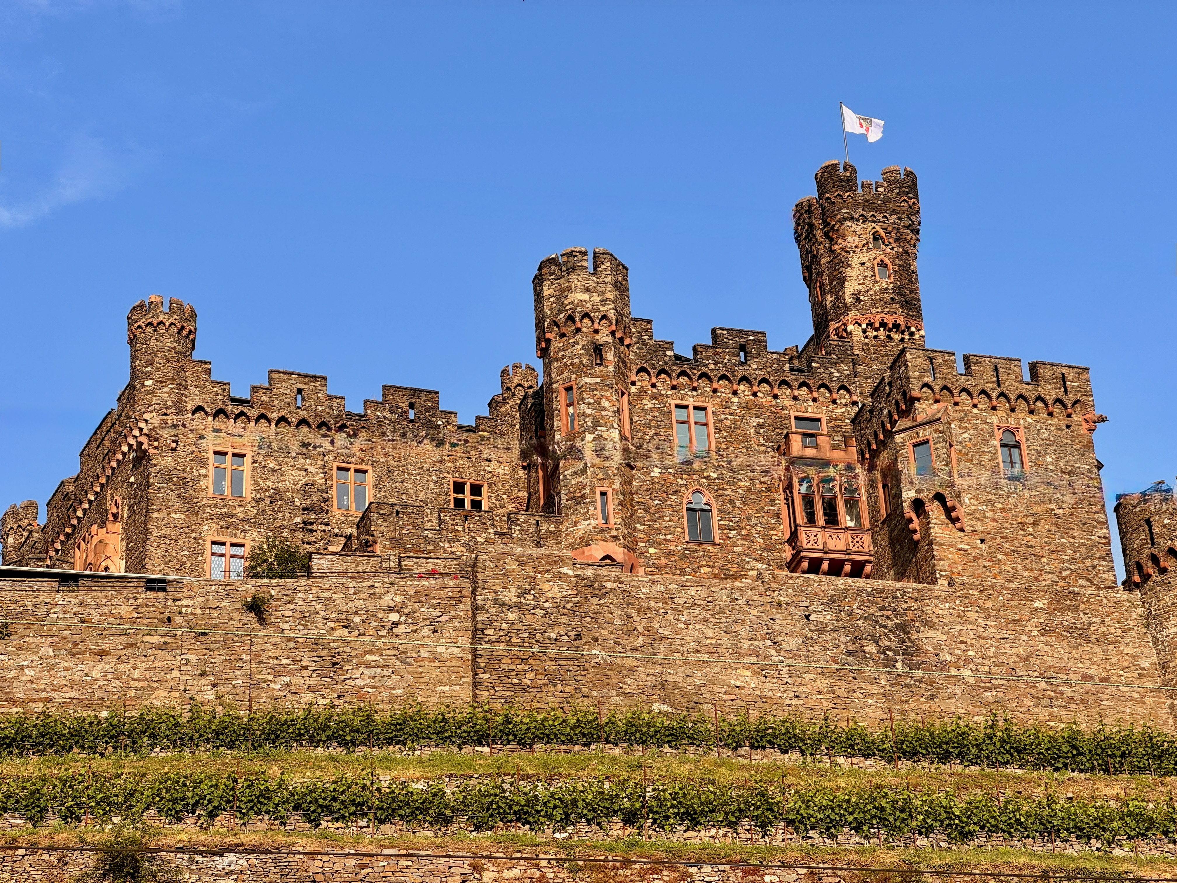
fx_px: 2618
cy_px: 442
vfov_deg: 19.1
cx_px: 588
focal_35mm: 77
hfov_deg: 25.3
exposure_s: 1/645
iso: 25
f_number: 2.8
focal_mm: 9
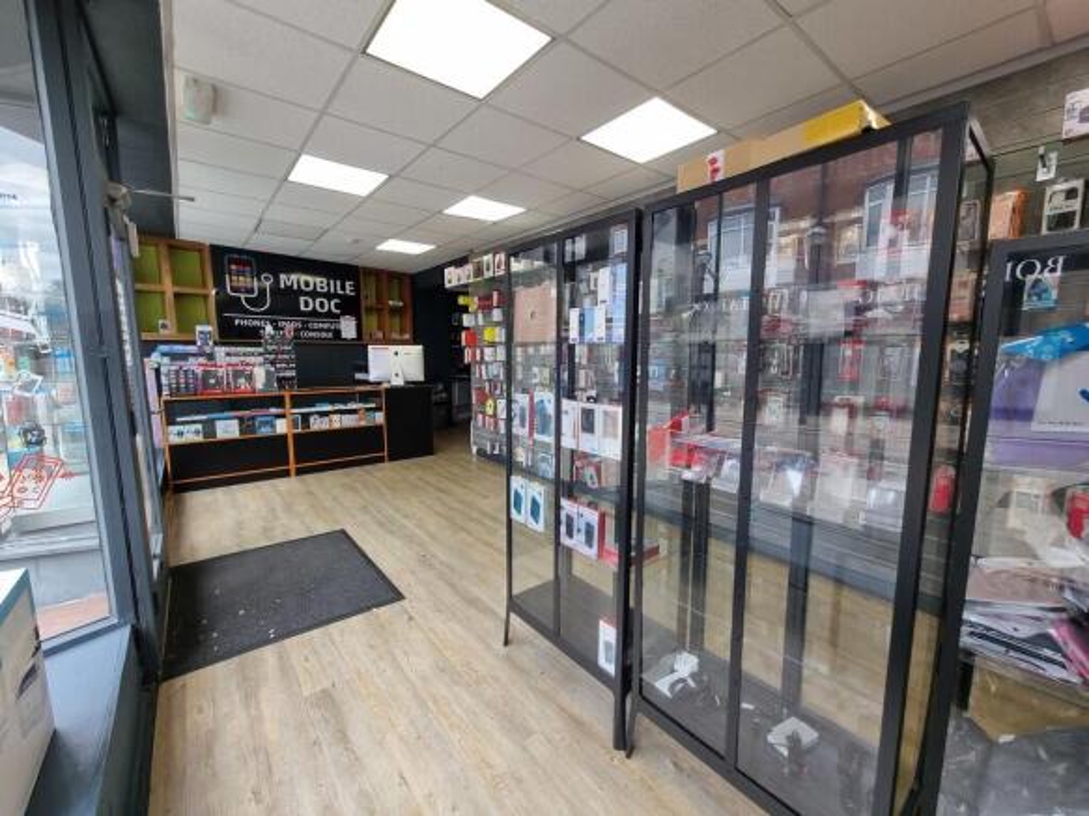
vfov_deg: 89.9
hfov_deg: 106.2
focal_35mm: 13
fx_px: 409
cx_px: 544
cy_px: 408
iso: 64
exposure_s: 1/100
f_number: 2.2
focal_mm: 2.2
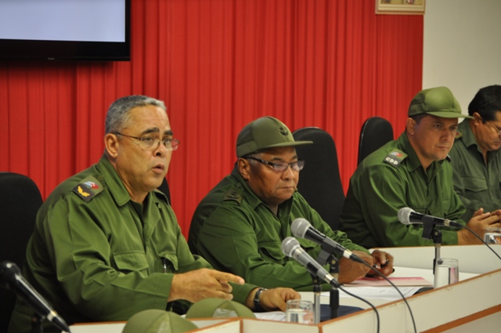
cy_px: 166
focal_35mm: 128
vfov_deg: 10.7
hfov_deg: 16.1
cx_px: 250
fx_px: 1772
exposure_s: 1/10
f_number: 4.5
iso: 320
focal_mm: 85
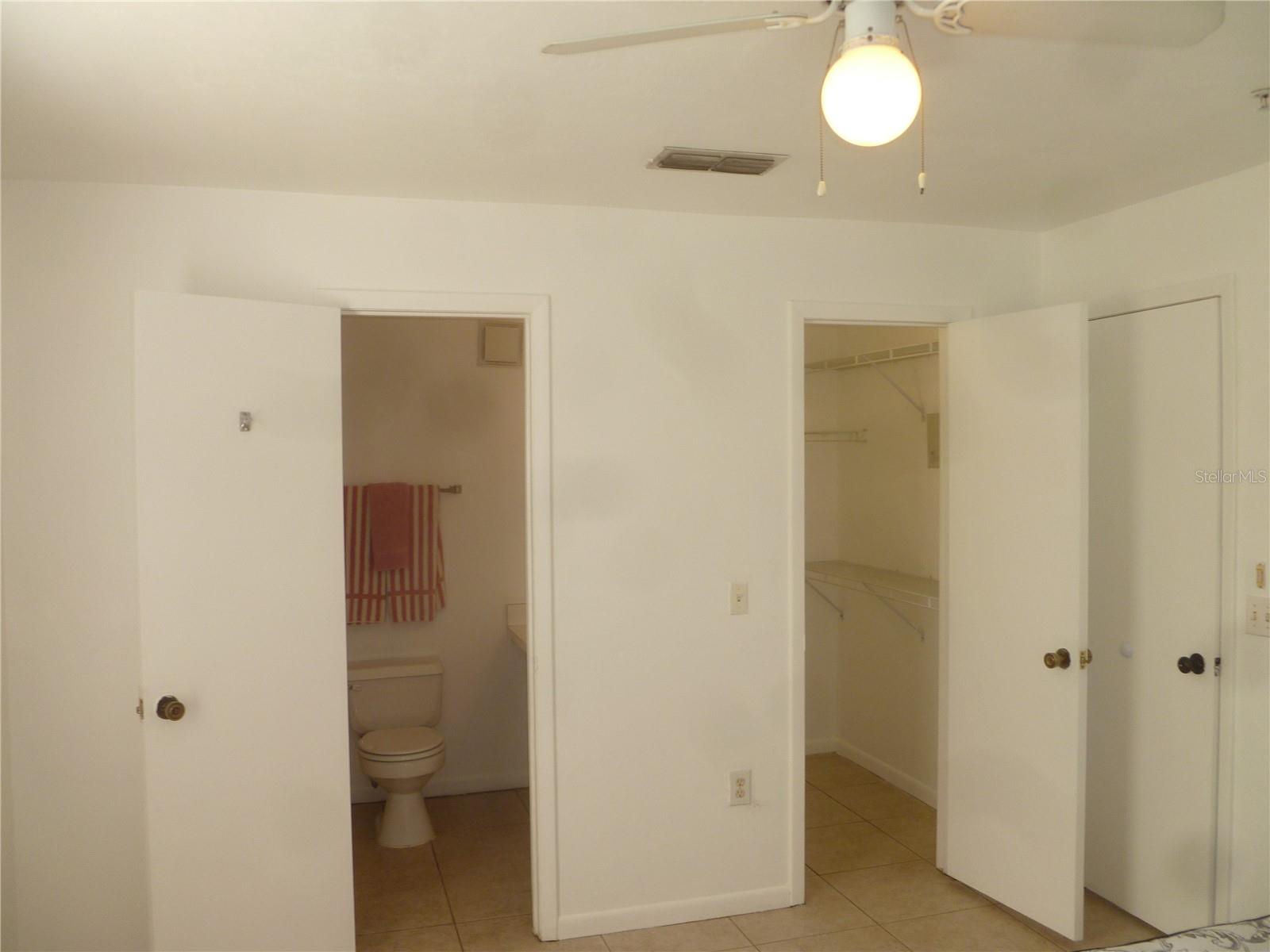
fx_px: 1027
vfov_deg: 49.7
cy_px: 476
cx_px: 635
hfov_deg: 63.4
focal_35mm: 28
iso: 100
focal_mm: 5
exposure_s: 1/60
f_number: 3.3
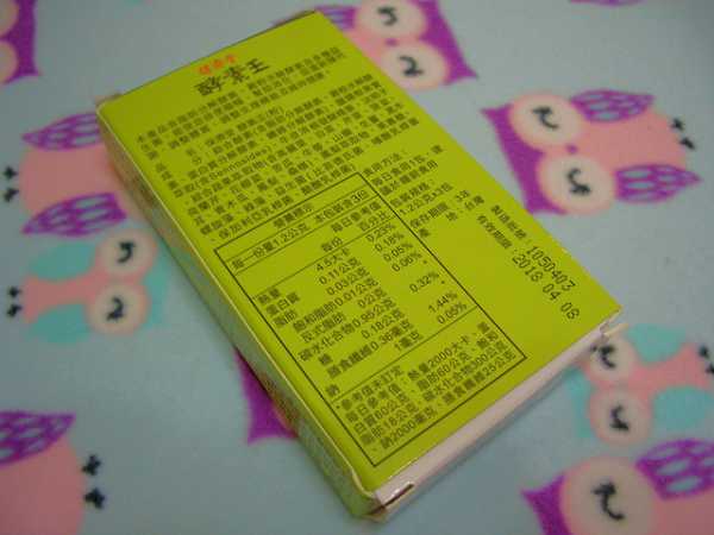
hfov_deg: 52.6
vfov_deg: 40.7
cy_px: 268
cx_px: 357
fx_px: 722
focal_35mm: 35
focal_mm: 5.8
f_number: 2.6
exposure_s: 1/30
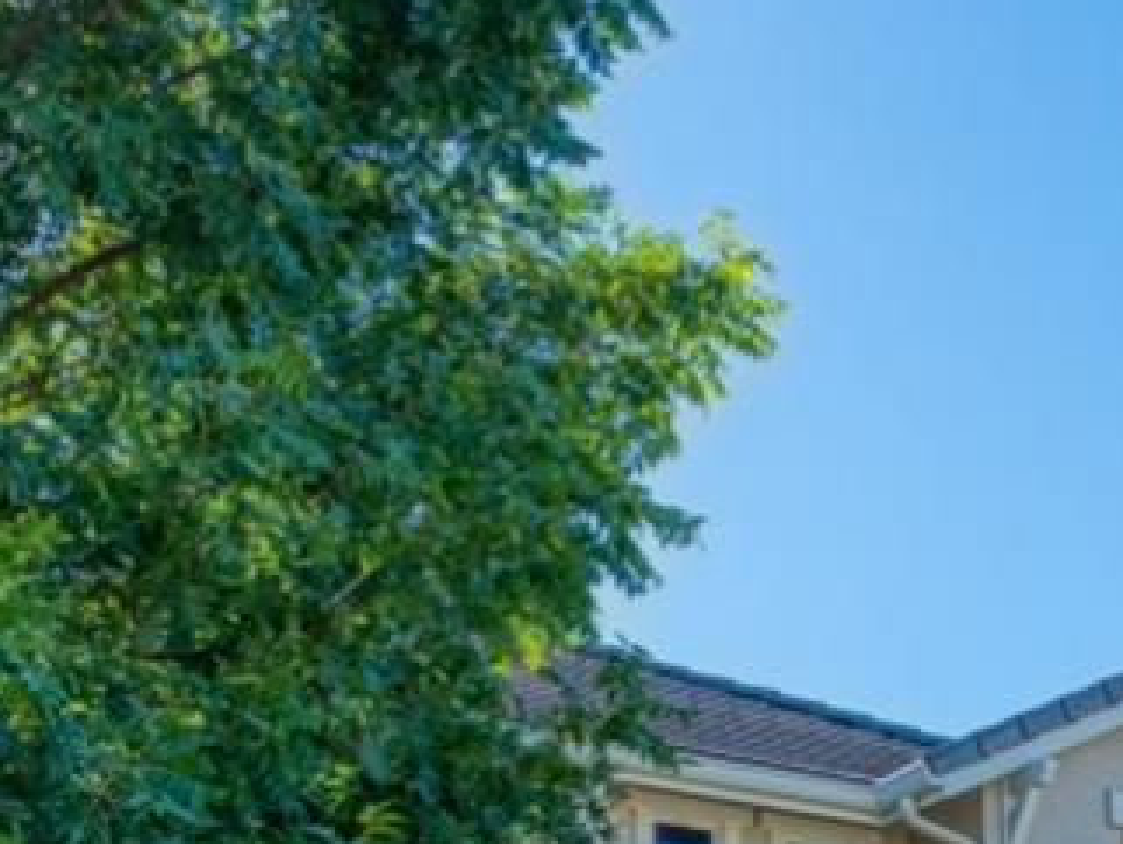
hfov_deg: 20.3
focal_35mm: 94
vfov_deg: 14.4
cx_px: 1081
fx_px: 3052
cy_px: 1374
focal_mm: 21
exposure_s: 1/200
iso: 400
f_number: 10
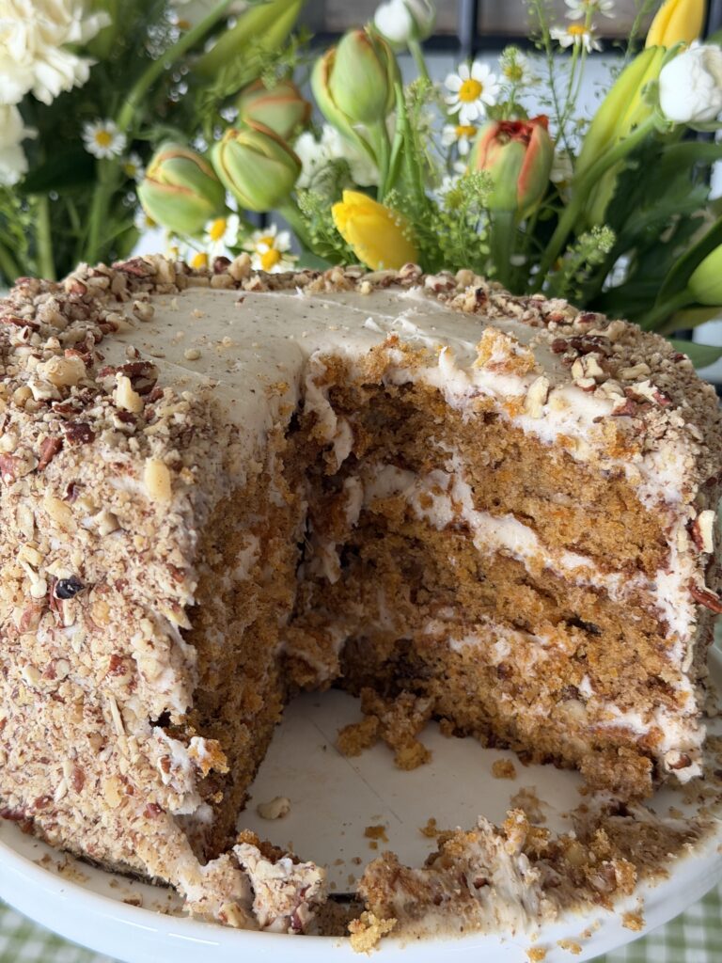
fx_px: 1335
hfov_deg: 30.3
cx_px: 361
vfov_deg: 39.7
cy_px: 482
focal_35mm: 48
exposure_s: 1/60
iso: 200
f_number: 1.78
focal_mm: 6.76
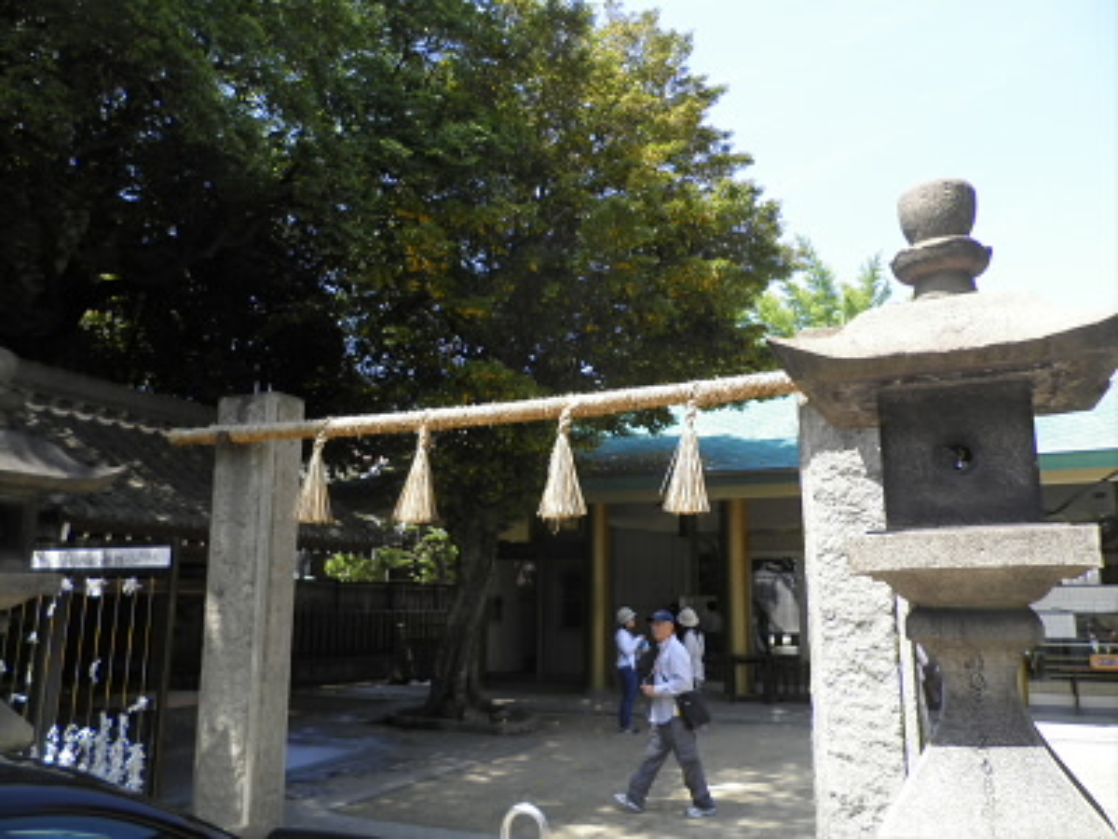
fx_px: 872
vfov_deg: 51.4
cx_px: 559
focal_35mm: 27
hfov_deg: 65.3
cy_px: 420
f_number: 3.2
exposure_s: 1/250
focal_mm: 4.9
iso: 64
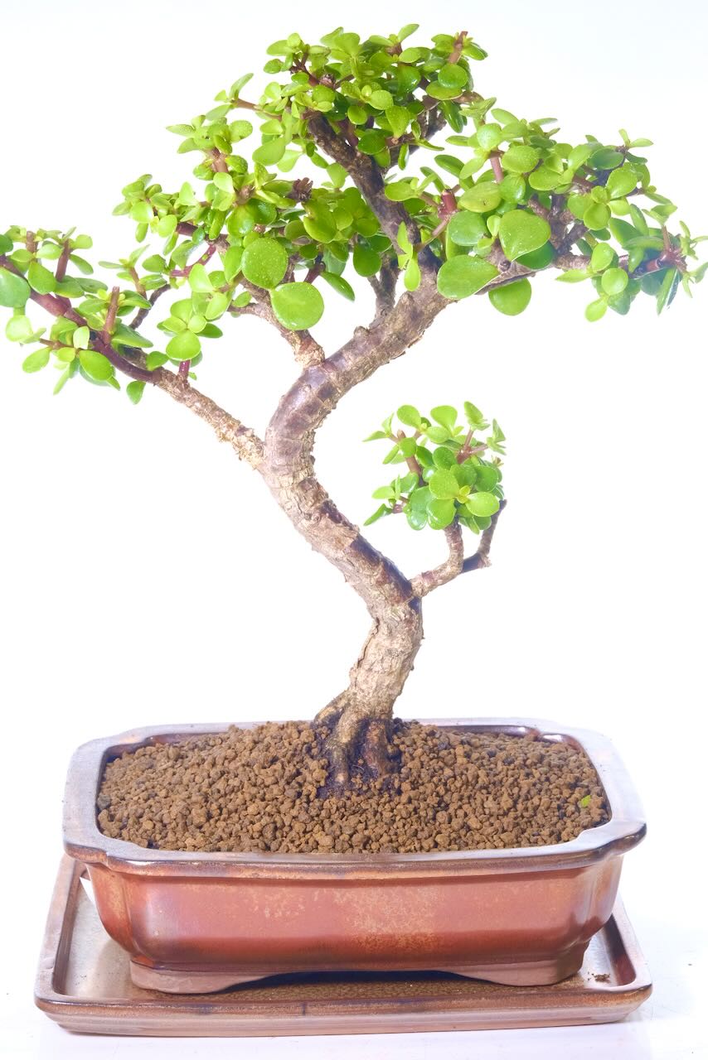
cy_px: 530
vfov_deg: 23.4
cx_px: 354
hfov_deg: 15.7
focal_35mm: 87
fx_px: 2565
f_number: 13
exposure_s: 1/15
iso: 2000
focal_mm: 57.8
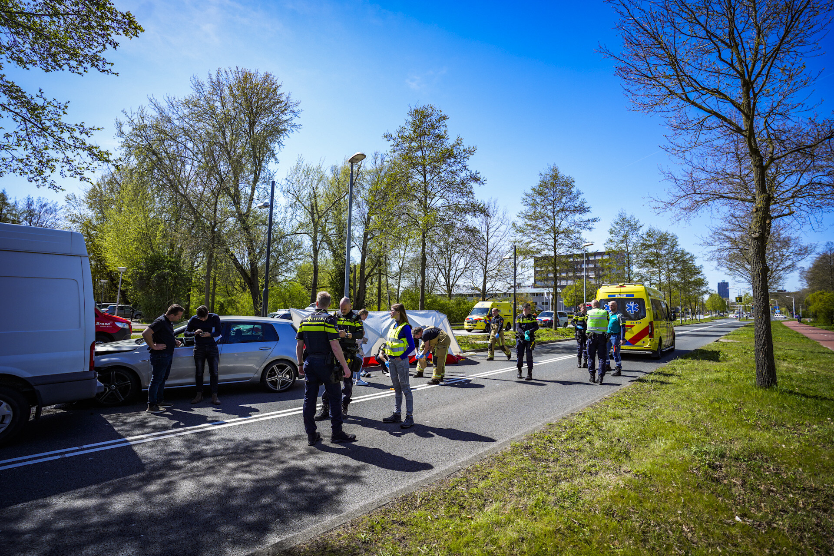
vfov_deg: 73.7
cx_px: 417
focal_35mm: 16
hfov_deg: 96.7
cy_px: 278
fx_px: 371
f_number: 2.8
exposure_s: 1/1000
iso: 100
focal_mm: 16
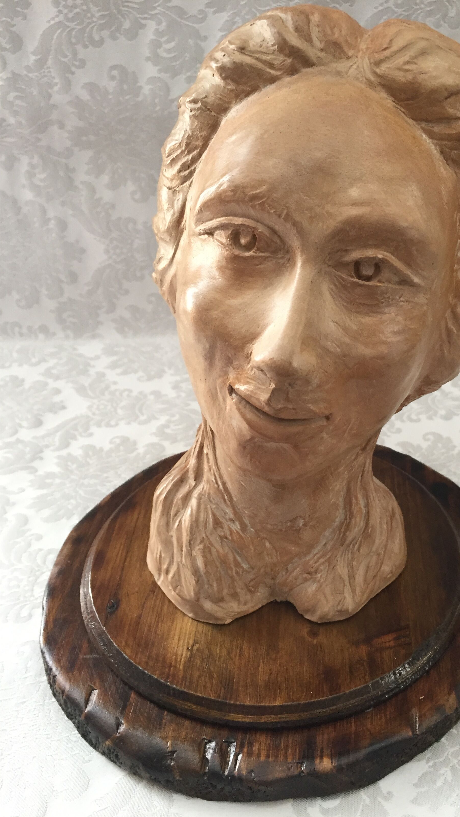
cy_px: 410
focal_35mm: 32
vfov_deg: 61.0
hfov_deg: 36.4
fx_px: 694
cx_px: 299
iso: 80
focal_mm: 4.15
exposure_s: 1/33
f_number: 2.2
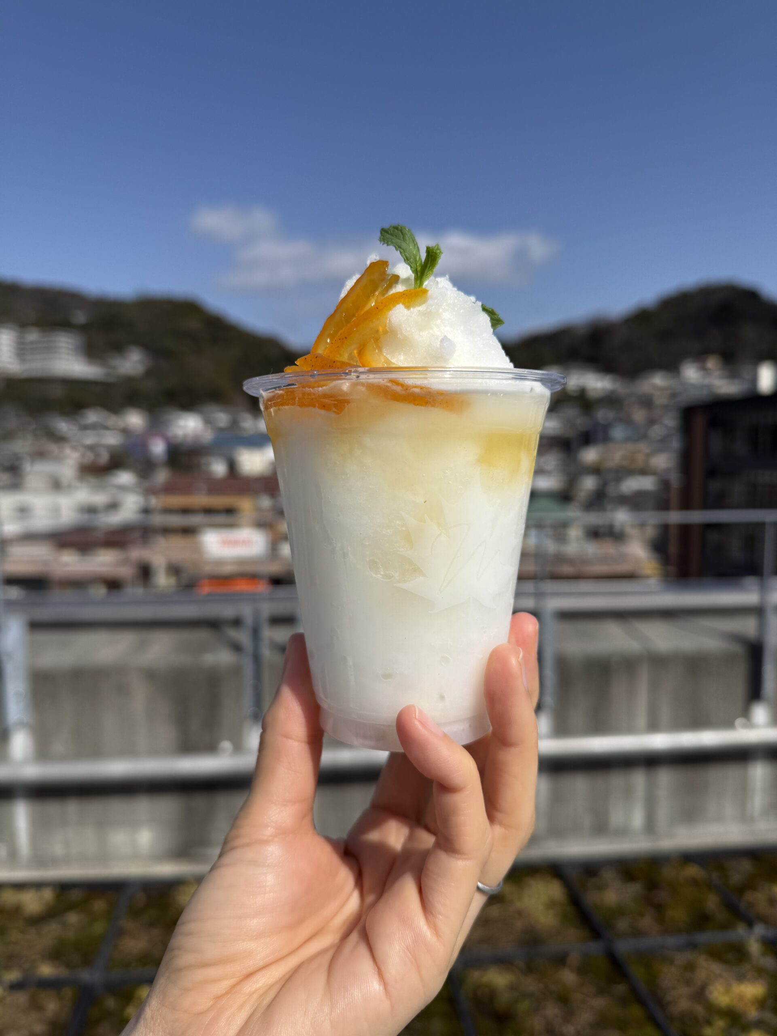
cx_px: 388
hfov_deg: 56.8
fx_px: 718
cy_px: 518
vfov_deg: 71.6
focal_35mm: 24
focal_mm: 6.76
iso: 80
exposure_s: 1/9091
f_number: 1.78
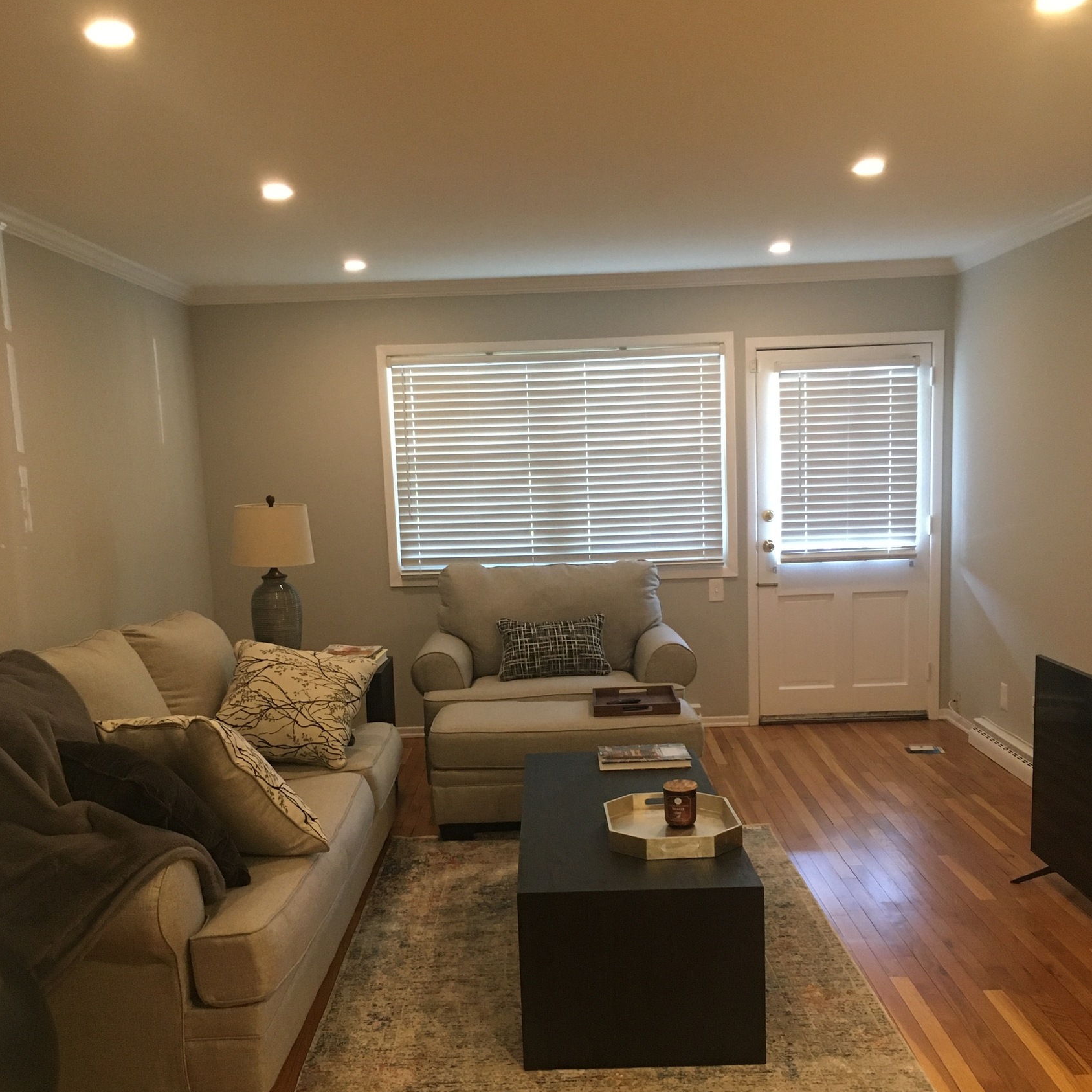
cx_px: 537
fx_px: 1249
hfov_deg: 47.2
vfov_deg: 47.0
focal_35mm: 35
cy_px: 646
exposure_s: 1/24
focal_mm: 4.15
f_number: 2.2
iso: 200
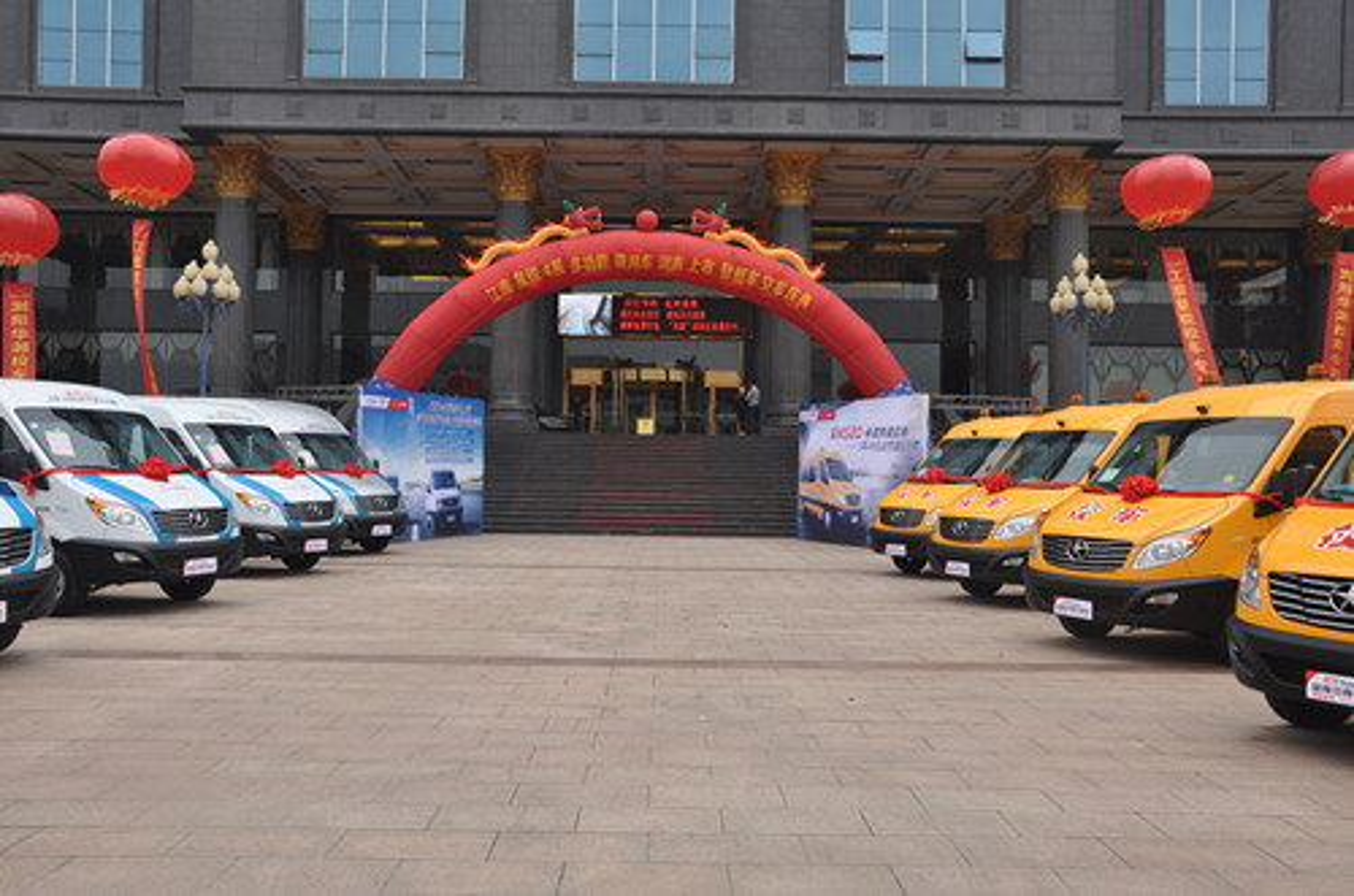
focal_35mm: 33
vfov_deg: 39.8
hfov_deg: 57.3
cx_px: 677
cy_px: 448
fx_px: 1238
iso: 200
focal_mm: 22
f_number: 10
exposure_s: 1/100
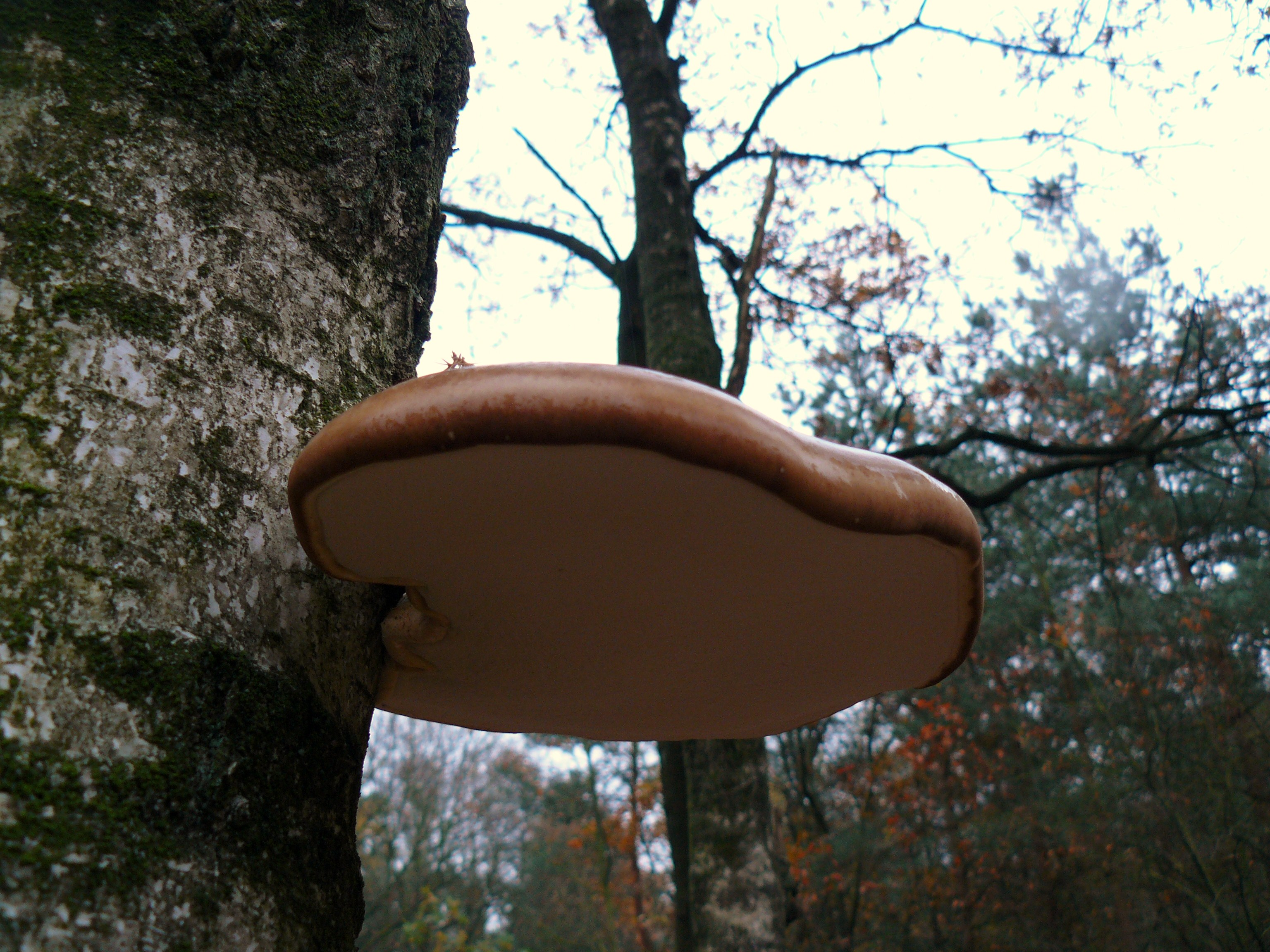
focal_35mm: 36
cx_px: 635
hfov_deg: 51.4
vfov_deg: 39.7
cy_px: 476
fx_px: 1321
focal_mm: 6
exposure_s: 1/30
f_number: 2.8
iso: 100
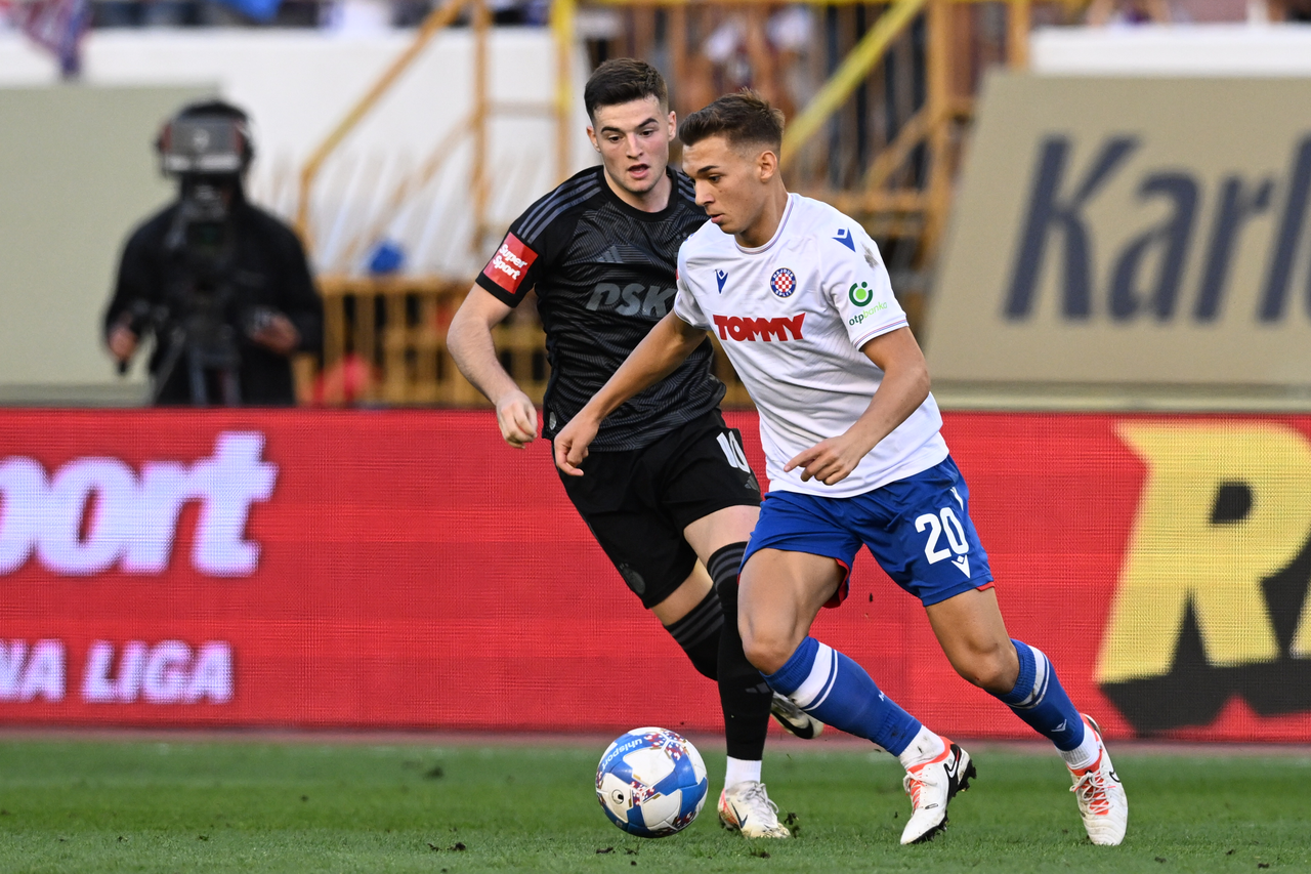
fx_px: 14564
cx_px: 656
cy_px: 437
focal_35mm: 400
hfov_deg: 5.2
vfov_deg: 3.4
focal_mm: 400
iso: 1600
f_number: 4
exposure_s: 1/1000
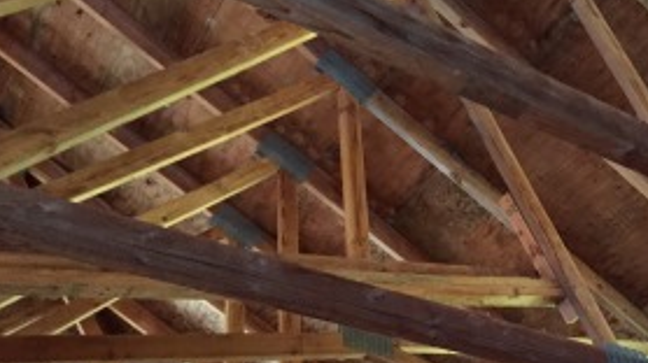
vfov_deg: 23.1
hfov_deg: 39.3
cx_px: 503
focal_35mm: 51
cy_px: 300
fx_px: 876
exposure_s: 1/15
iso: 400
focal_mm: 4.15
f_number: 2.2
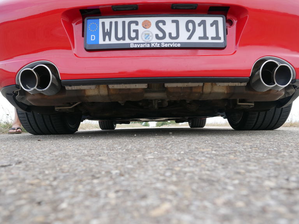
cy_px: 112
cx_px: 150
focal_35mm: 30
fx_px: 259
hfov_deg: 60.0
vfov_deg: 46.8
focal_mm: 15
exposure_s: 1/160
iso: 200
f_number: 5
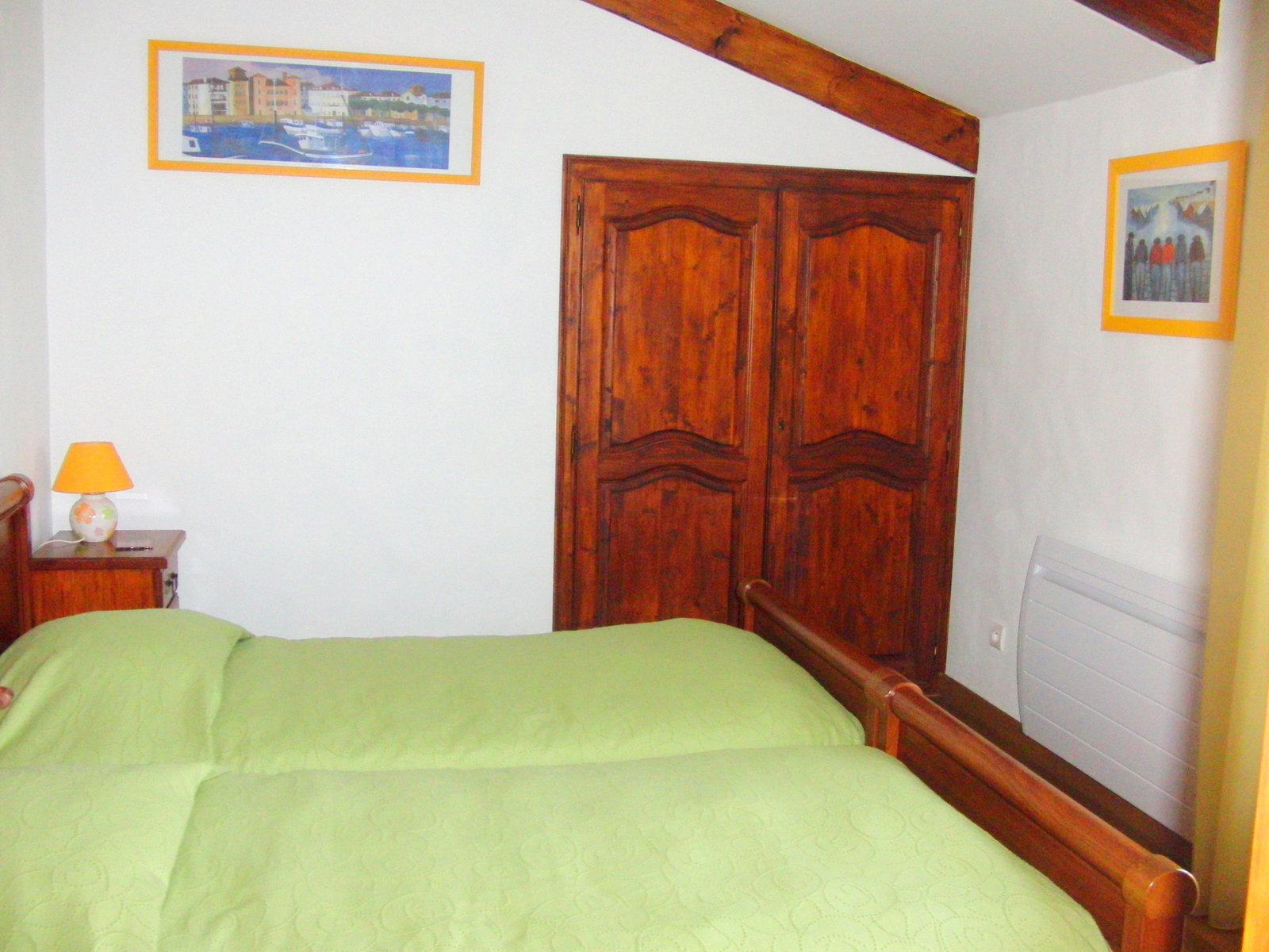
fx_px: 1356
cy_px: 476
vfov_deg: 38.7
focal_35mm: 37
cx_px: 634
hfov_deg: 50.1
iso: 400
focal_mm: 6.42
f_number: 3.6
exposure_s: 1/60
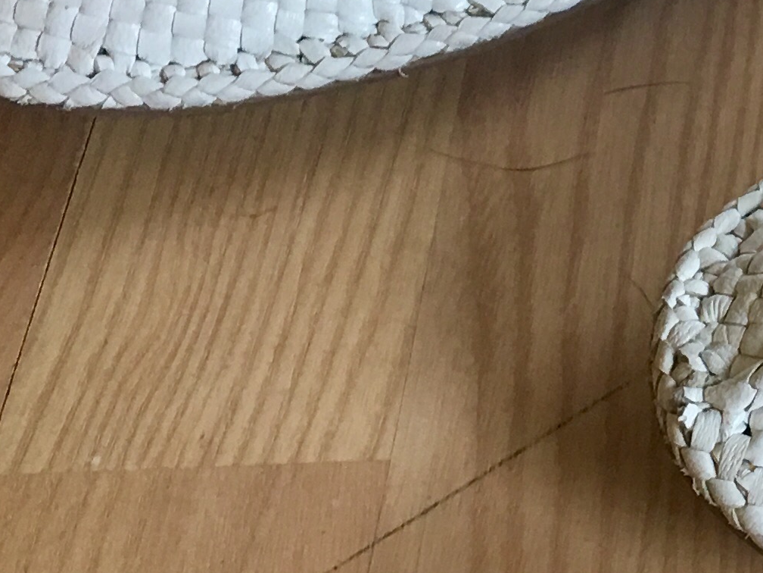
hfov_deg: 15.8
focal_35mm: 116
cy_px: -65
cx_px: 1082
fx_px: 2557
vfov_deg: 12.5
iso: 32
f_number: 2.2
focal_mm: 4.15
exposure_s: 1/30
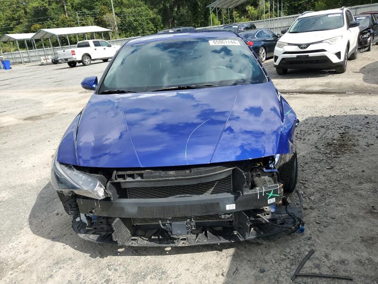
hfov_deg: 67.3
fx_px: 284
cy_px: 142
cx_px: 189
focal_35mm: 26
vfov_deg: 53.1
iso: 50
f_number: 1.5
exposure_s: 1/2000
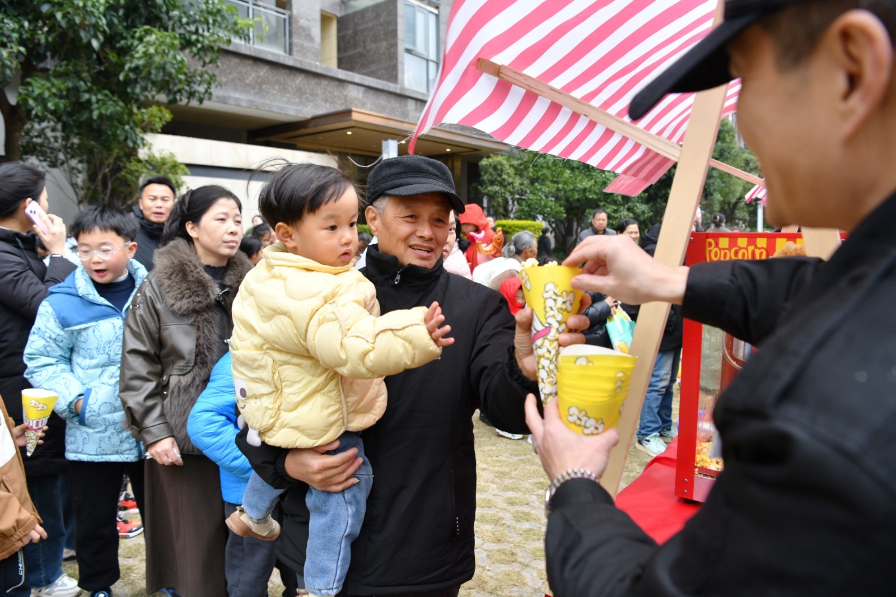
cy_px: 298
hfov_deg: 73.8
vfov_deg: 53.1
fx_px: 597
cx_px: 448
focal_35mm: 24
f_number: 4.5
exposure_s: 1/250
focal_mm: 24
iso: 640
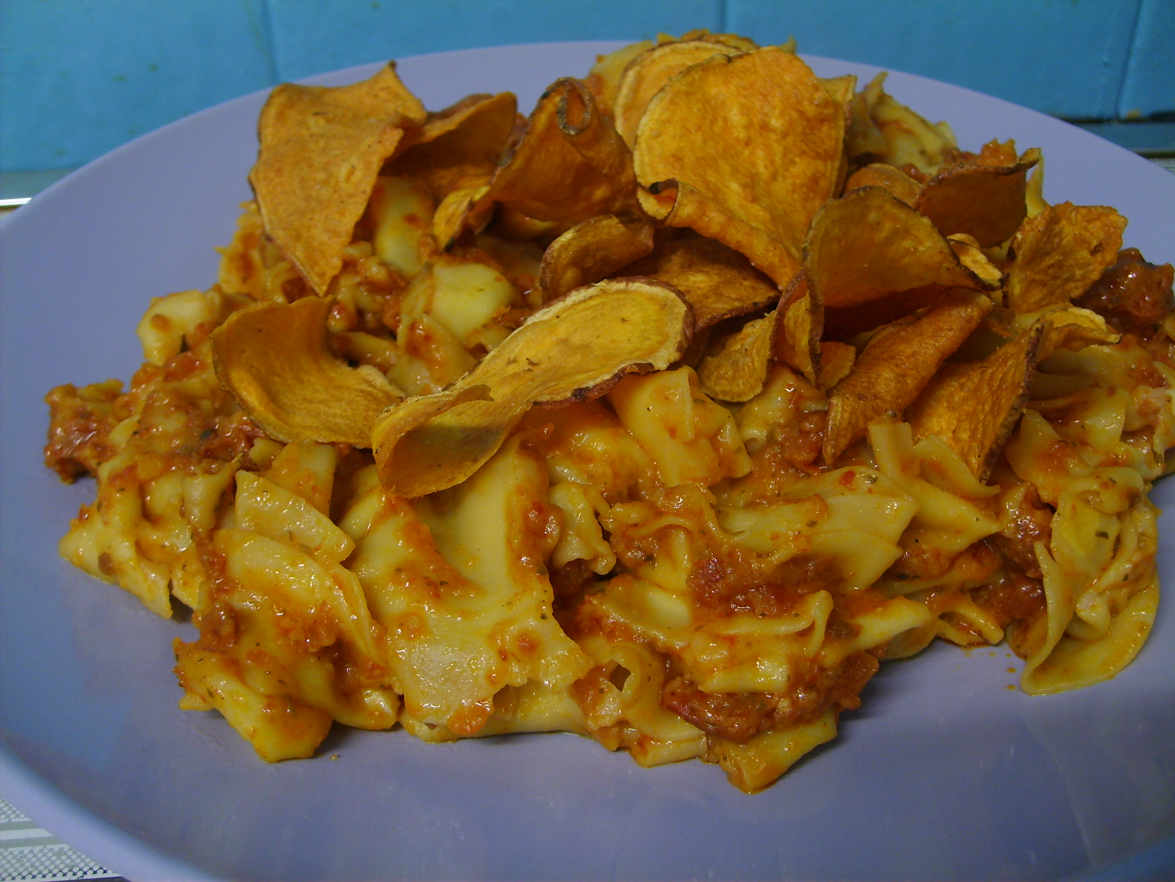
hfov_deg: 52.6
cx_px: 588
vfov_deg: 40.7
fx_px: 1188
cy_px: 441
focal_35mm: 35
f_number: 2.8
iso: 100
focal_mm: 5.8
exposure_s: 1/8
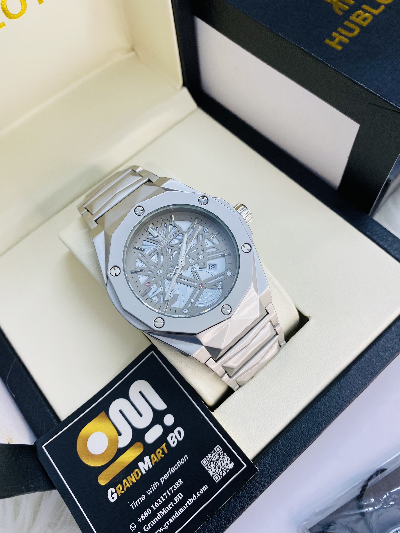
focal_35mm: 26
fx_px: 401
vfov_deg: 67.3
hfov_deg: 53.1
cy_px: 266
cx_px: 200
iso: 50
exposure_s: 1/100
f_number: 1.8
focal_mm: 4.25
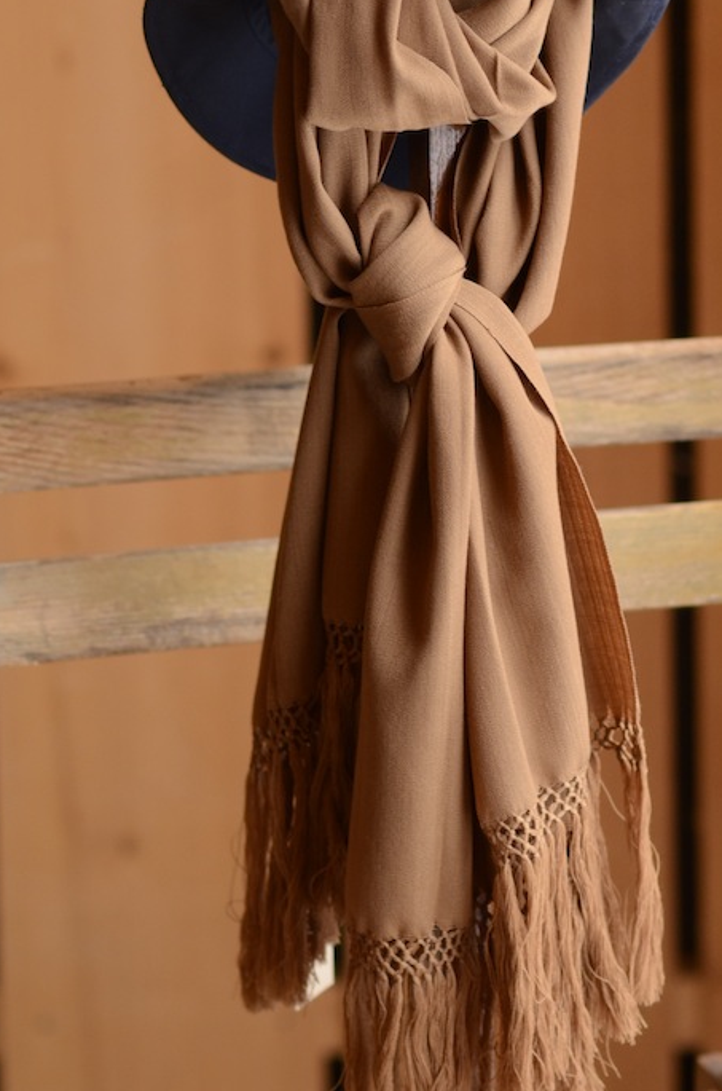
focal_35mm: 191
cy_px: 440
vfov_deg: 10.8
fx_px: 5764
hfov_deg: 7.2
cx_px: 507
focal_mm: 85
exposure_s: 1/80
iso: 640
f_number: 2
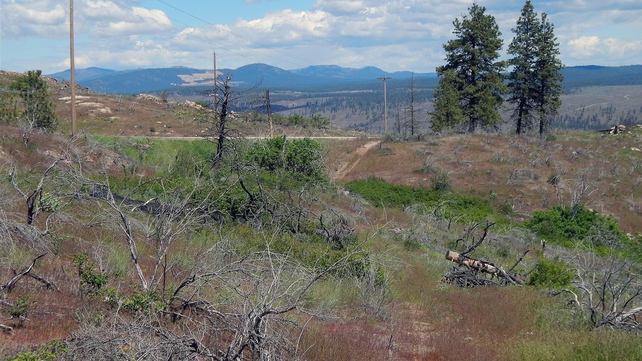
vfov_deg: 20.0
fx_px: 1021
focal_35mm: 60
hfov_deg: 34.9
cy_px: 167
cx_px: 321
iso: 125
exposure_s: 1/1500
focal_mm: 9.7
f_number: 3.8
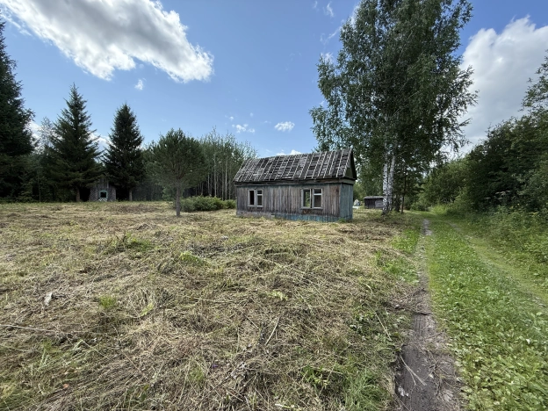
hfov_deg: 102.1
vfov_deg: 85.7
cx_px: 274
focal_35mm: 14
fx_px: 222
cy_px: 206
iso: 64
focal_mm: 2.22
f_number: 2.2
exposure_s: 1/701
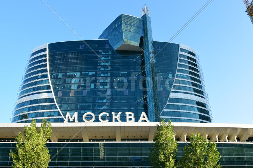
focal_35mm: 27
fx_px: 190
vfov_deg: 47.9
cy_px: 84
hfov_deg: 67.4
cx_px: 126
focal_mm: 18
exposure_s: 1/30
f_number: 8
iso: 100
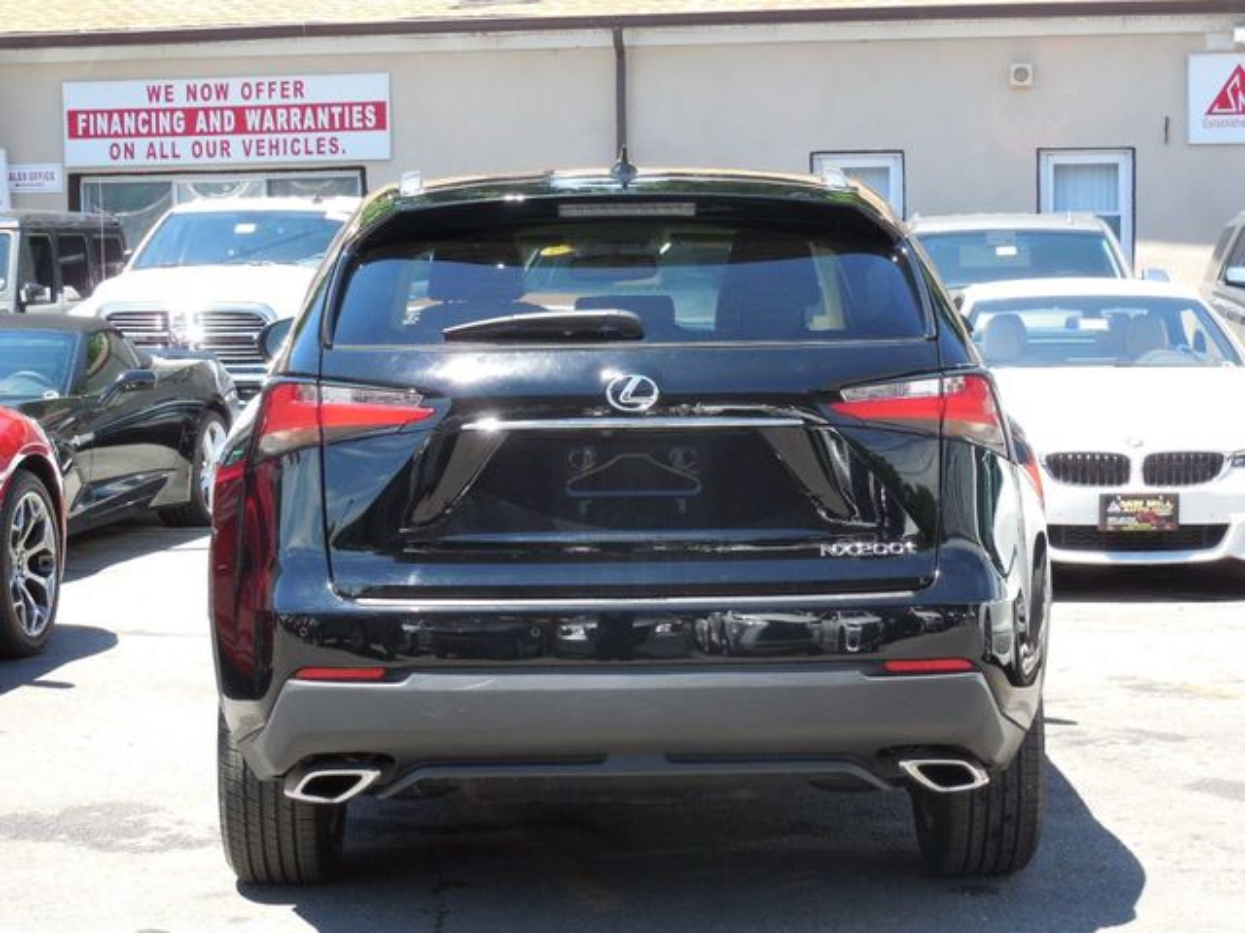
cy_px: 466
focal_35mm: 69
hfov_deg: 28.2
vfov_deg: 21.3
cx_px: 622
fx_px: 2482
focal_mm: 12.5
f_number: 4.4
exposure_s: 1/250
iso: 220
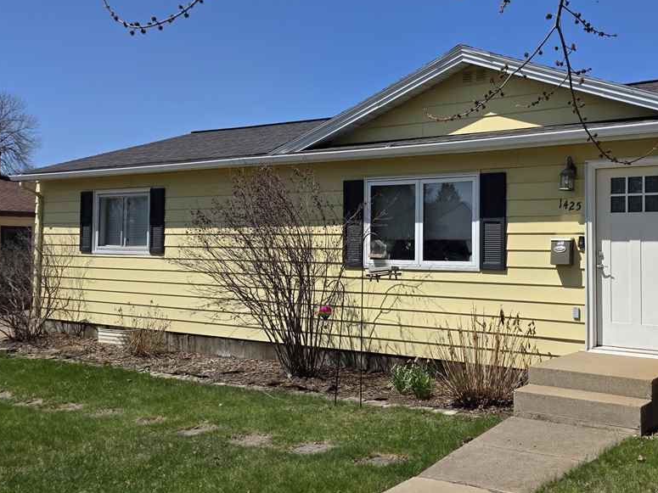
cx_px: 449
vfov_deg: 37.7
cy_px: 223
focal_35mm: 38
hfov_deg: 48.0
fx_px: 722
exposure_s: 1/7626
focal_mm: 6.3
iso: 80
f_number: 1.7
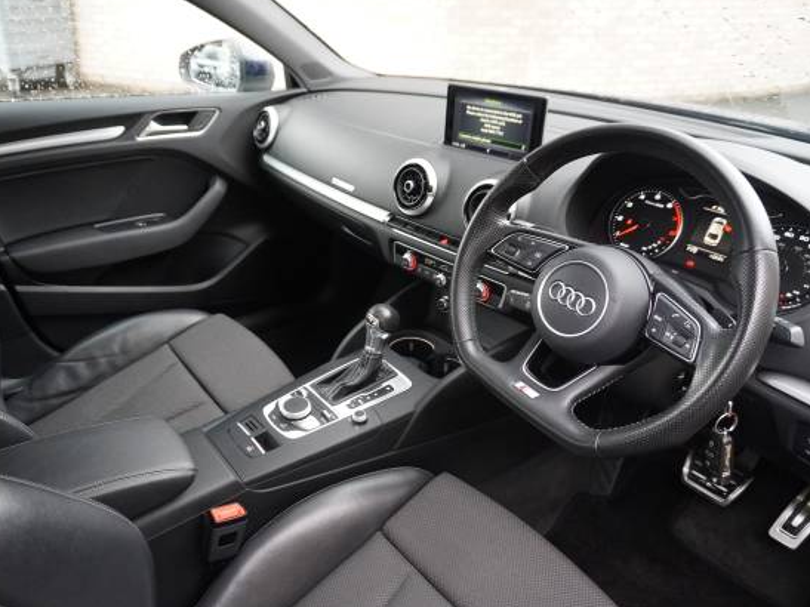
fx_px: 632
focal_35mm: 27
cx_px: 364
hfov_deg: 65.2
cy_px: 299
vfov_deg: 51.3
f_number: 3.5
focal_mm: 16
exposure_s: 1/160
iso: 5000
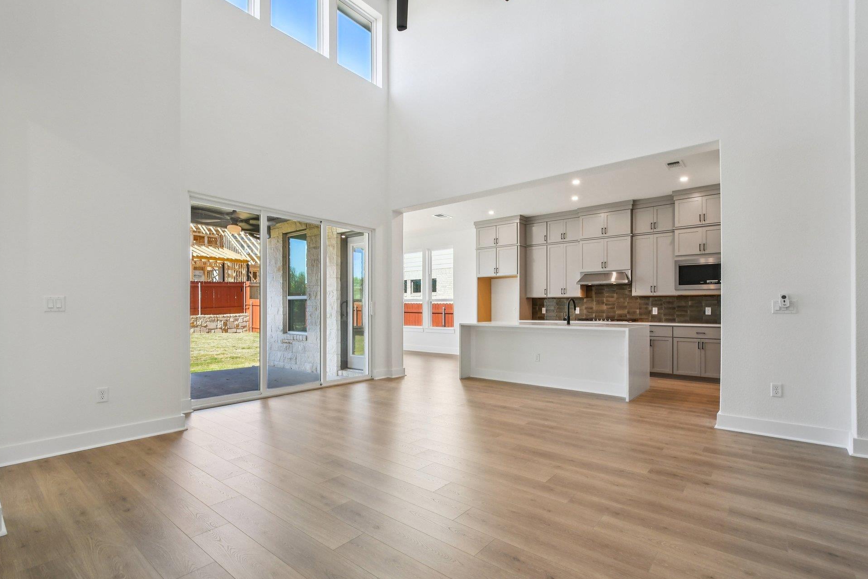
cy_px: 284
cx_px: 442
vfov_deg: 73.7
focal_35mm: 16
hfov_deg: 96.7
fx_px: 386
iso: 400
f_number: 8
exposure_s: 1/100
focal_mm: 10
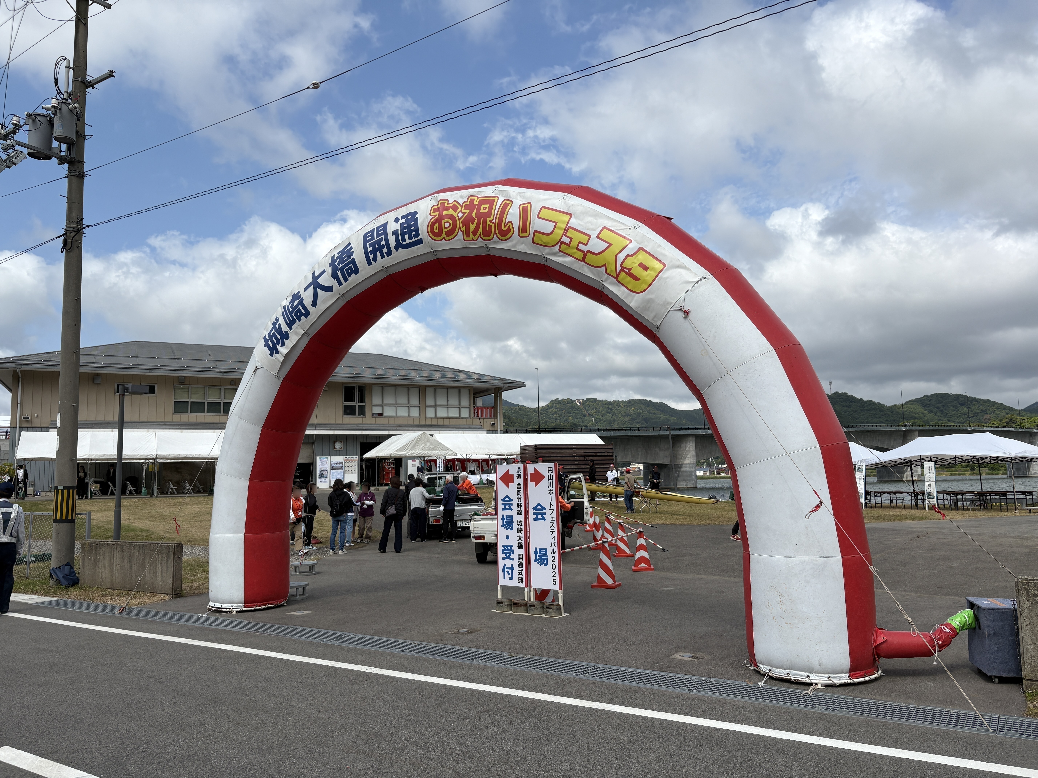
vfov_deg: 53.1
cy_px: 389
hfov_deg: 67.3
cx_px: 519
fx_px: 780
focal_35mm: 26
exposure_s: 1/5348
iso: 50
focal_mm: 5.96
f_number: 1.6
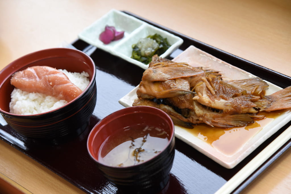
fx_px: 971
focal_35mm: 120
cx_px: 146
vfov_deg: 11.4
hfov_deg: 17.1
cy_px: 97
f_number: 5.6
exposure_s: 1/250
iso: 1600
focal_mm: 120
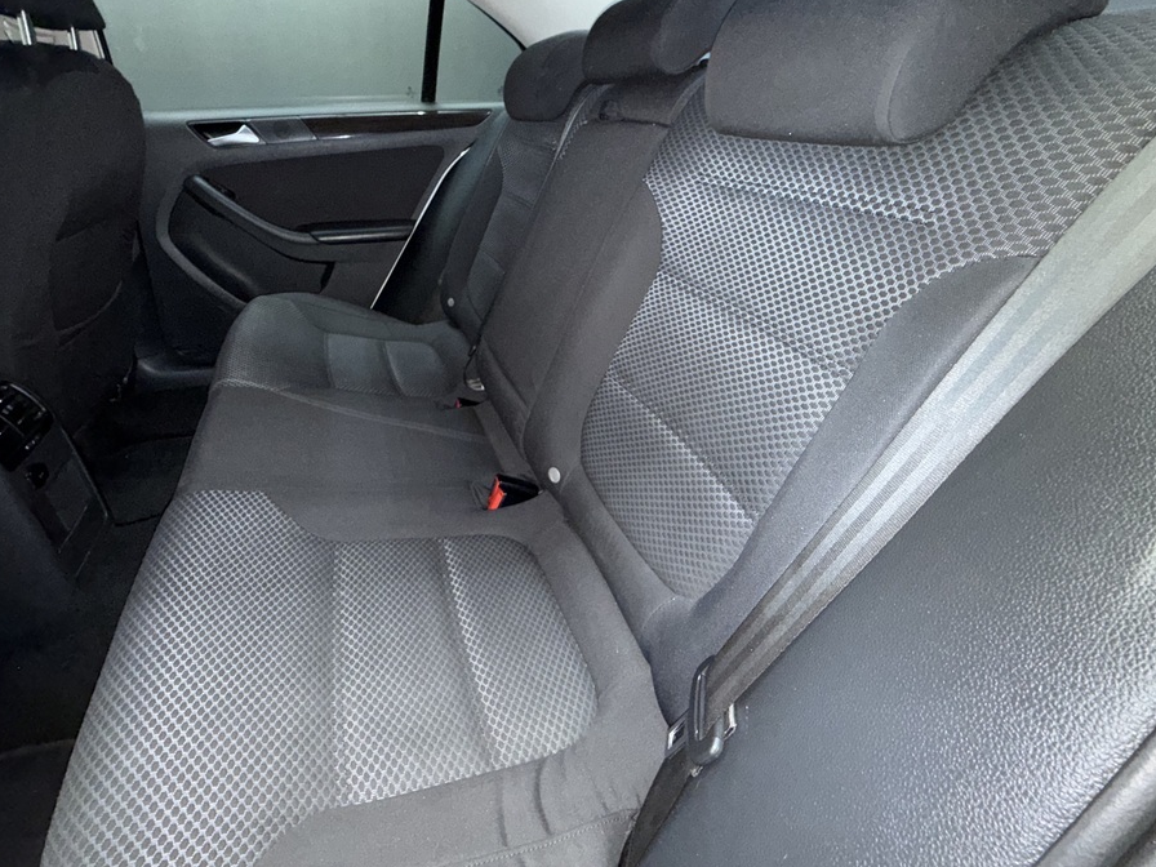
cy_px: 377
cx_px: 525
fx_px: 534
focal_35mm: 16
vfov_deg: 77.7
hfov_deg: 94.2
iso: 250
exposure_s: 1/25
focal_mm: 2.22
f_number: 2.2
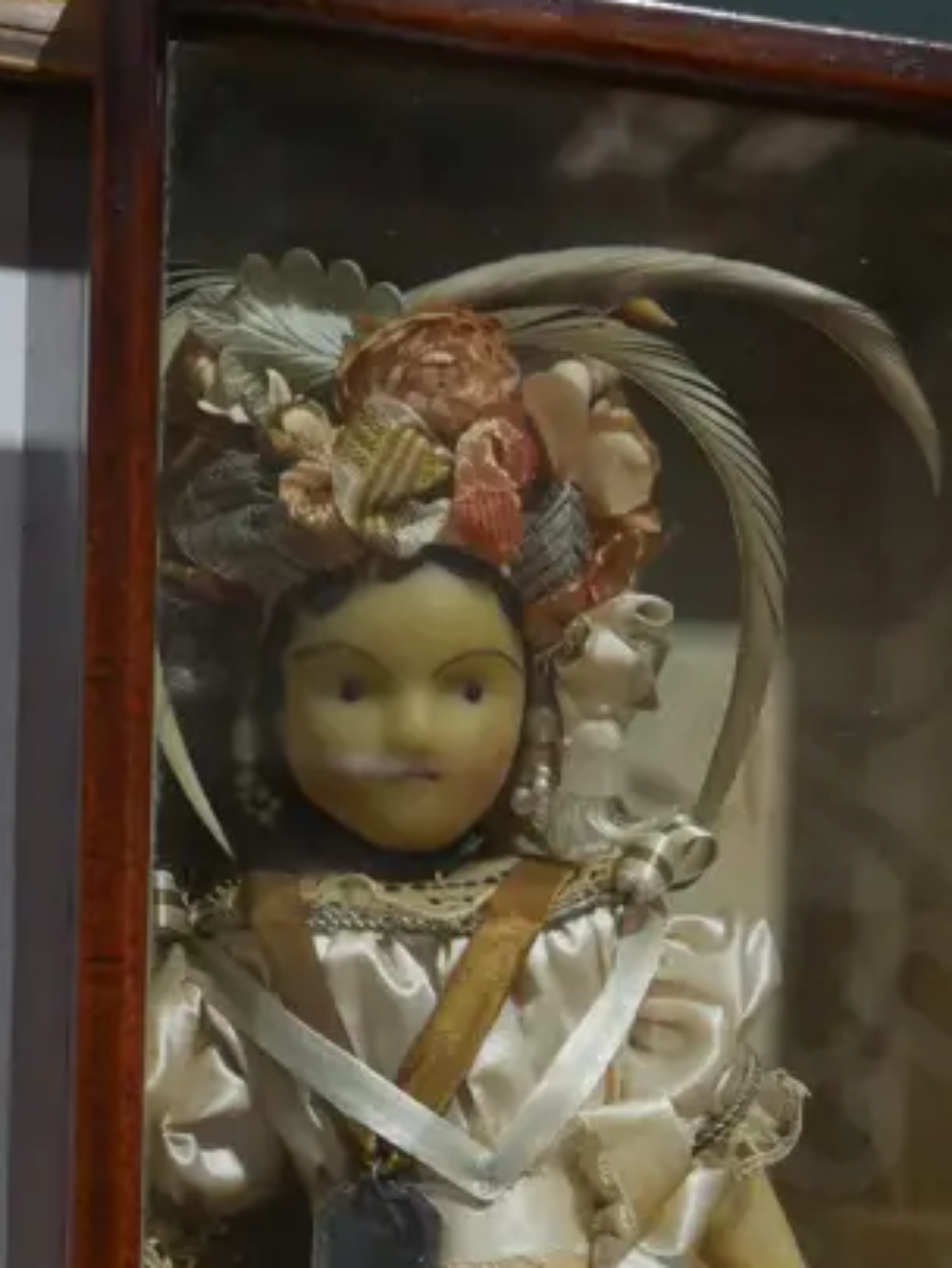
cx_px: 550
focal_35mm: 91
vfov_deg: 20.3
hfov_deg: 16.2
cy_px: 1493
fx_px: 3335
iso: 400
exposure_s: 1/60
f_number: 4
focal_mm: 18
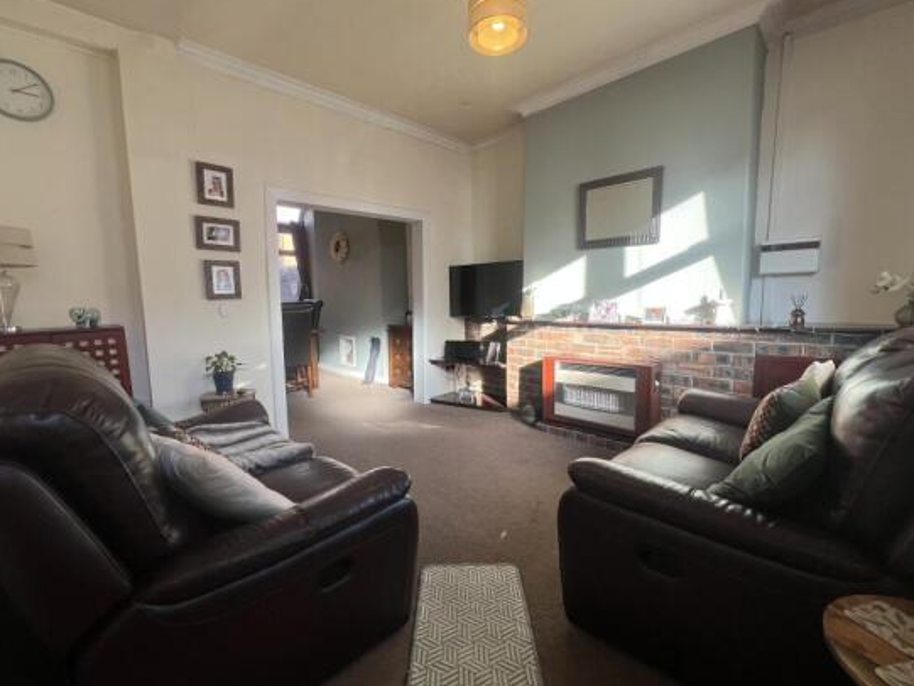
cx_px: 450
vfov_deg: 85.7
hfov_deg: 102.0
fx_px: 370
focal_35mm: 14
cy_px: 344
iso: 50
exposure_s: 1/99
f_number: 1.8
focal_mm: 1.57
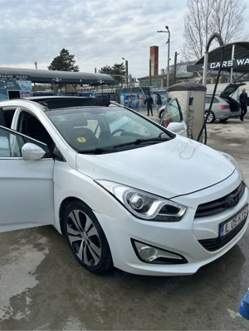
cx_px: 124
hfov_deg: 53.1
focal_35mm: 26
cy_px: 166
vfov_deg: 67.3
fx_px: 249
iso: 50
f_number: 1.5
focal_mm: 5.7
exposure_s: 1/2632
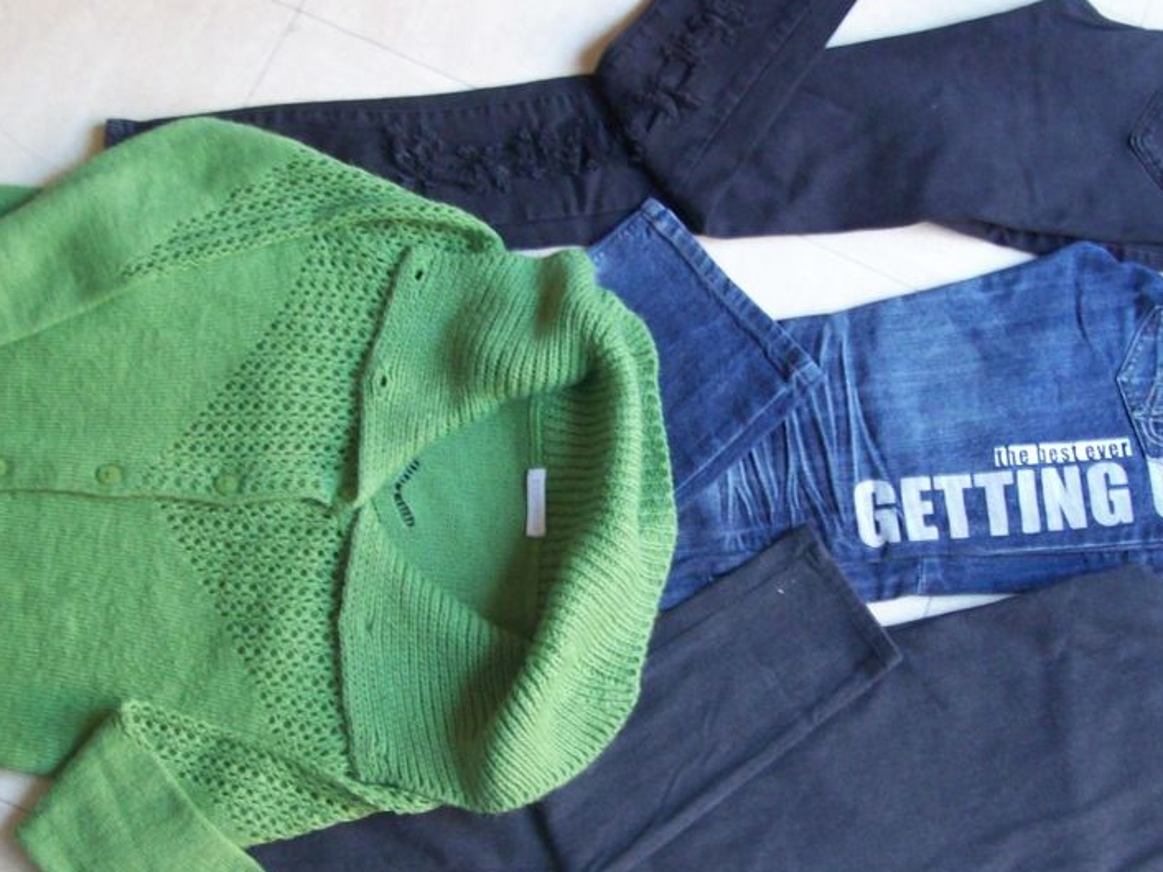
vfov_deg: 28.5
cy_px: 447
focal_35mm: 51
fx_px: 1713
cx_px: 634
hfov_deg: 37.5
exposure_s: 1/13
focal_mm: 6
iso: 160
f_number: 2.7
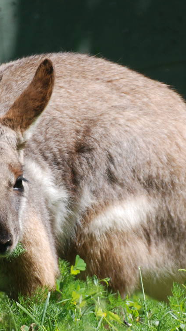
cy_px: 162
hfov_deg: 1.5
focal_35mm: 795
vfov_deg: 2.7
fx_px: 6977
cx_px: 95
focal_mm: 240
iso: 200
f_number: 5.3
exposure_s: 1/500
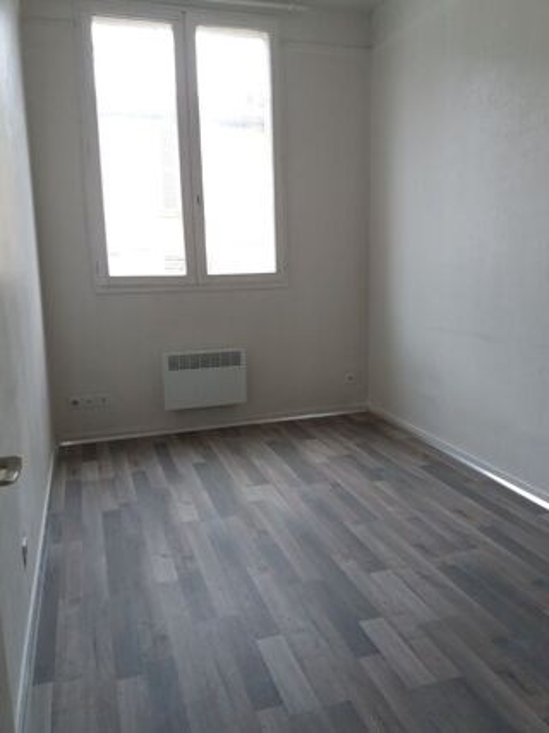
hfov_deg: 49.7
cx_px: 274
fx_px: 592
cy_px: 366
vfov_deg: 63.5
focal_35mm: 28
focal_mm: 3.7
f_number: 1.9
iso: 64
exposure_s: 1/33
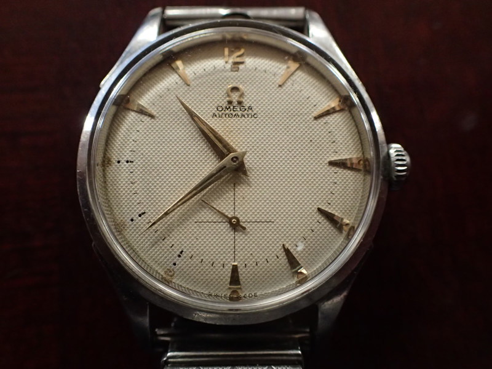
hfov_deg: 60.0
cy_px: 184
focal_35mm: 30
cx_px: 246
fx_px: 426
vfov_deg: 46.8
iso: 800
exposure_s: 1/40
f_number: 2.3
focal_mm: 5.5
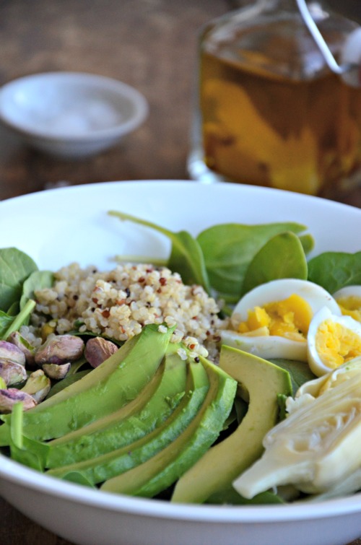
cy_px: 272
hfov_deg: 8.7
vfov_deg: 13.1
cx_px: 180
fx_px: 2380
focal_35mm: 158
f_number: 5.6
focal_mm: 105
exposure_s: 1/125
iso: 1400
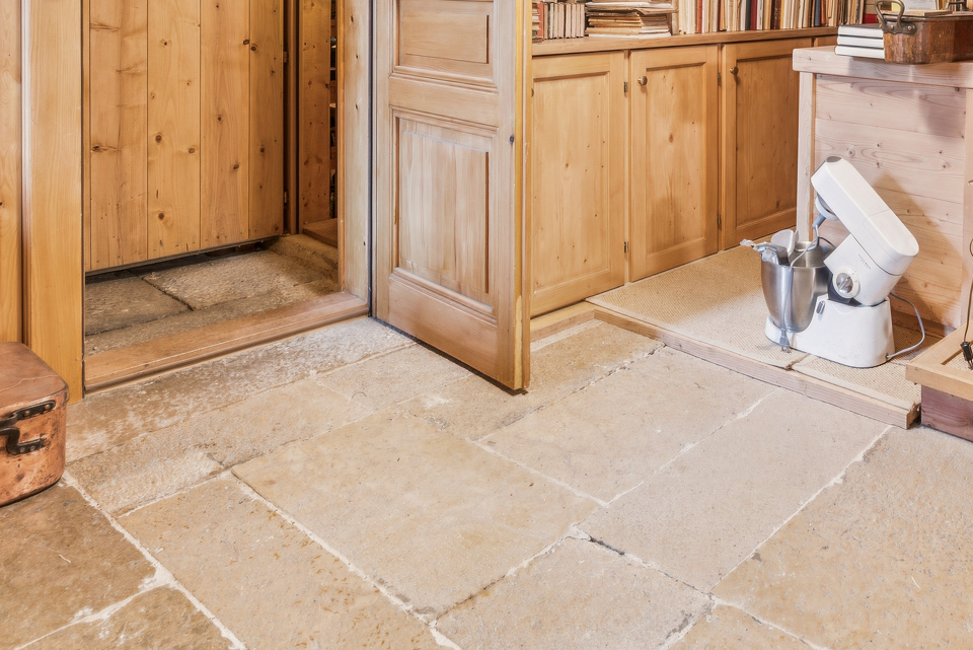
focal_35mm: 32
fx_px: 865
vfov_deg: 35.6
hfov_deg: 55.0
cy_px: -51
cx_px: 763
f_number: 10
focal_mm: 12
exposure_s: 25
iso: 100
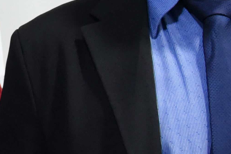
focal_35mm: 228
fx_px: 1463
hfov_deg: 8.7
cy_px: -14
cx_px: -175
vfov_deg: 6.0
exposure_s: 1/160
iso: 6400
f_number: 4
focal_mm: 38
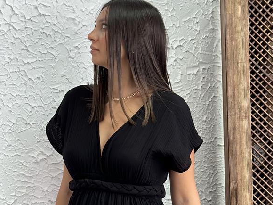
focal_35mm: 106
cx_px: 202
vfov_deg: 13.9
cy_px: 164
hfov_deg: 18.4
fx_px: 836
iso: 100
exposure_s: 1/100
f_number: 1.78
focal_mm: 6.86
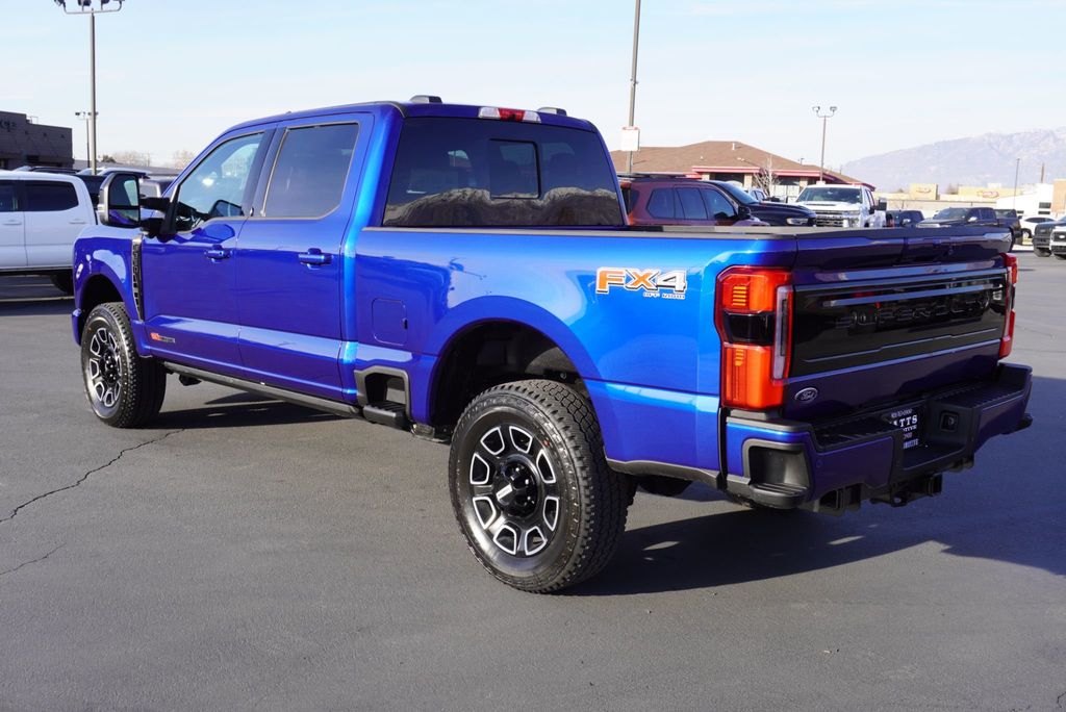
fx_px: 1067
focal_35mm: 36
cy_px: 356
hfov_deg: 53.1
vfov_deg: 36.9
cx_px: 533
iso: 100
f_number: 8
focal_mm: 24
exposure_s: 1/100
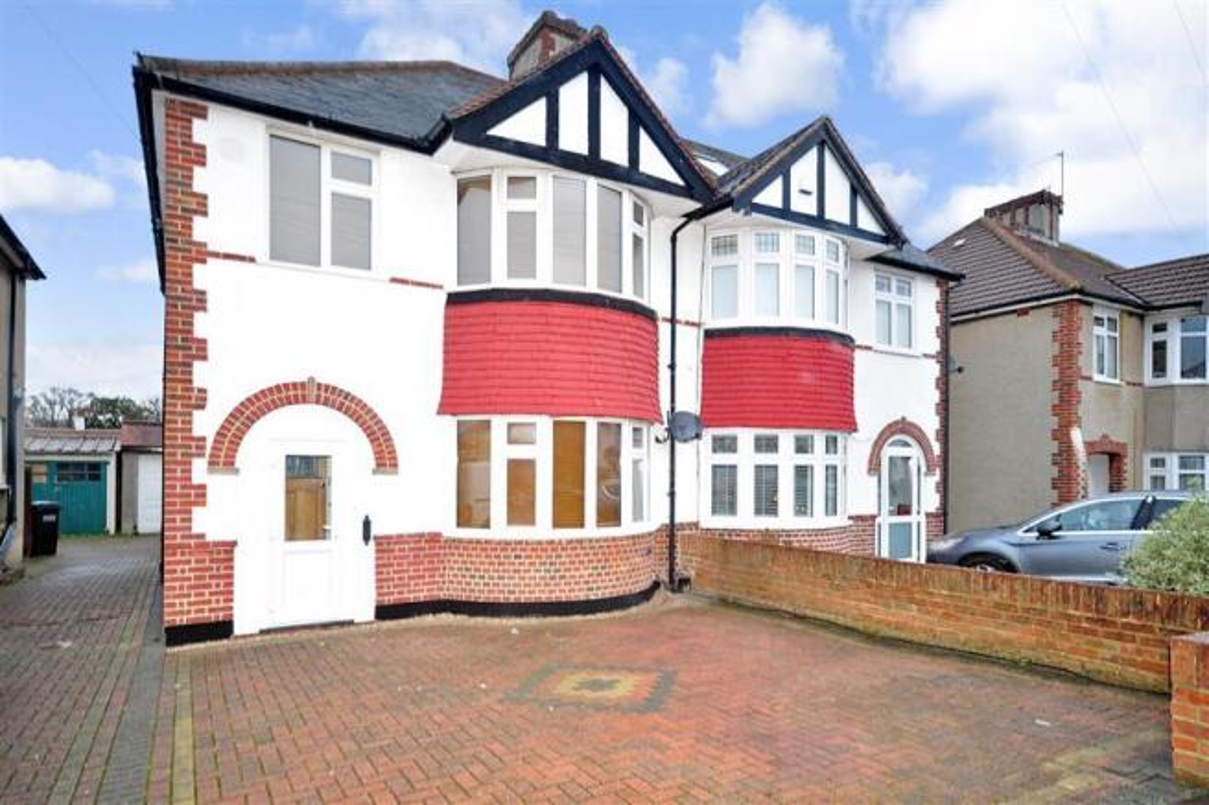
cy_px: 402
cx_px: 604
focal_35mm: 21
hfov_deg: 81.2
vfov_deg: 59.5
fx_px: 705
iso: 400
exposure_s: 1/20
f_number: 4.8
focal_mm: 14
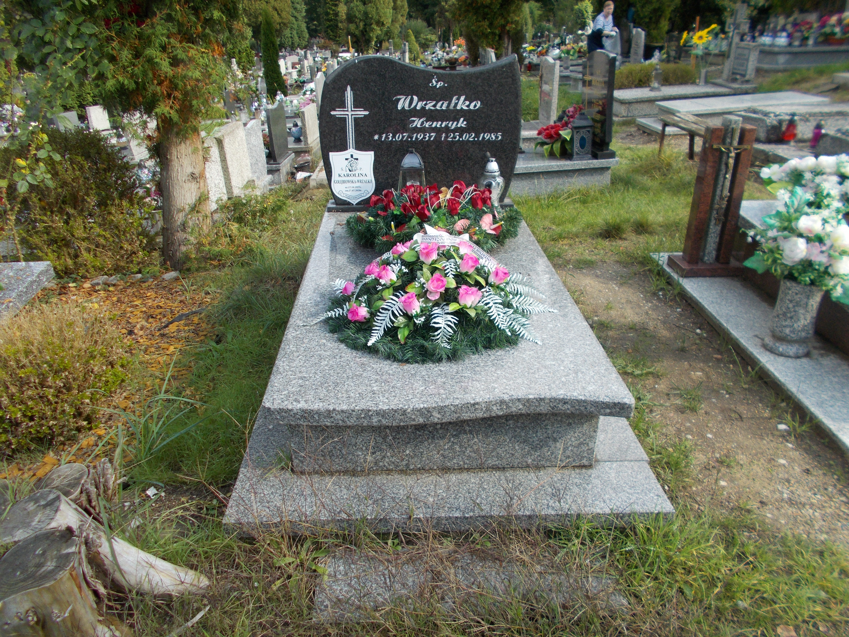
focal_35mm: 26
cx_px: 424
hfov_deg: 67.3
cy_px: 318
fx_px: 638
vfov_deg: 53.1
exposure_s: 1/320
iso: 80
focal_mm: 4.6
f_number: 3.2
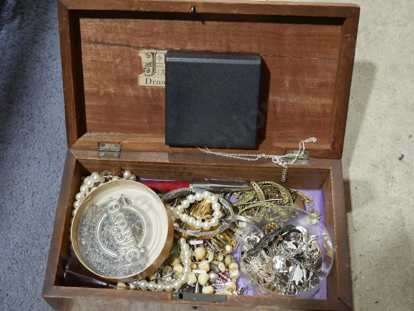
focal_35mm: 50
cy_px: 156
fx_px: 598
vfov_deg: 29.1
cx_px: 207
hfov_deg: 38.2
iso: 800
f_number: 5.3
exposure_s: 1/60
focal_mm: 25
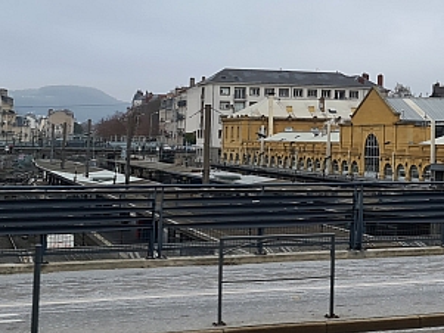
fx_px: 885
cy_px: 15
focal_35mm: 69
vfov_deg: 20.7
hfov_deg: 27.7
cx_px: 345
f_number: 1.8
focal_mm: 5.4
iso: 50
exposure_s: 1/333
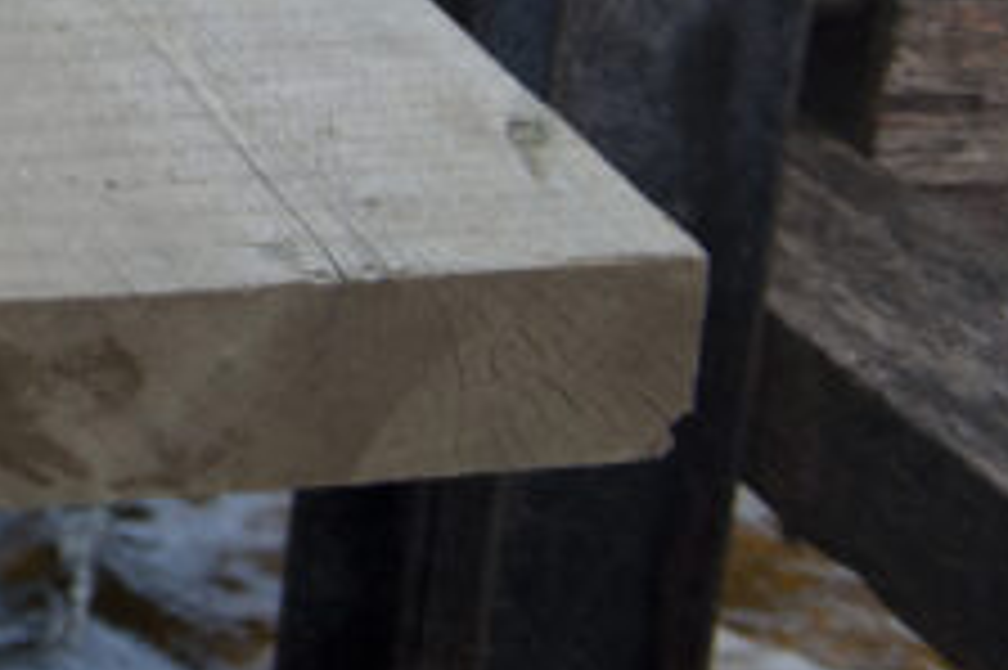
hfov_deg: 11.9
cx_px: -1269
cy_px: -776
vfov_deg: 8.7
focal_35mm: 146
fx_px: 4085
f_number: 4.5
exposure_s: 1/3200
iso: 1600
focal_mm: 32
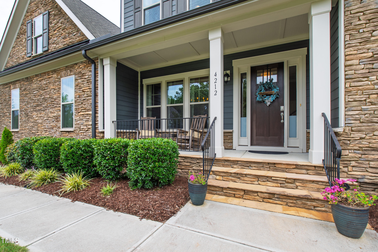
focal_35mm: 15
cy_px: 126
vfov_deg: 77.3
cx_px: 189
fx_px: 157
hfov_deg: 100.4
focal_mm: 10
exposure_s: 1/100
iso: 100
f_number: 8
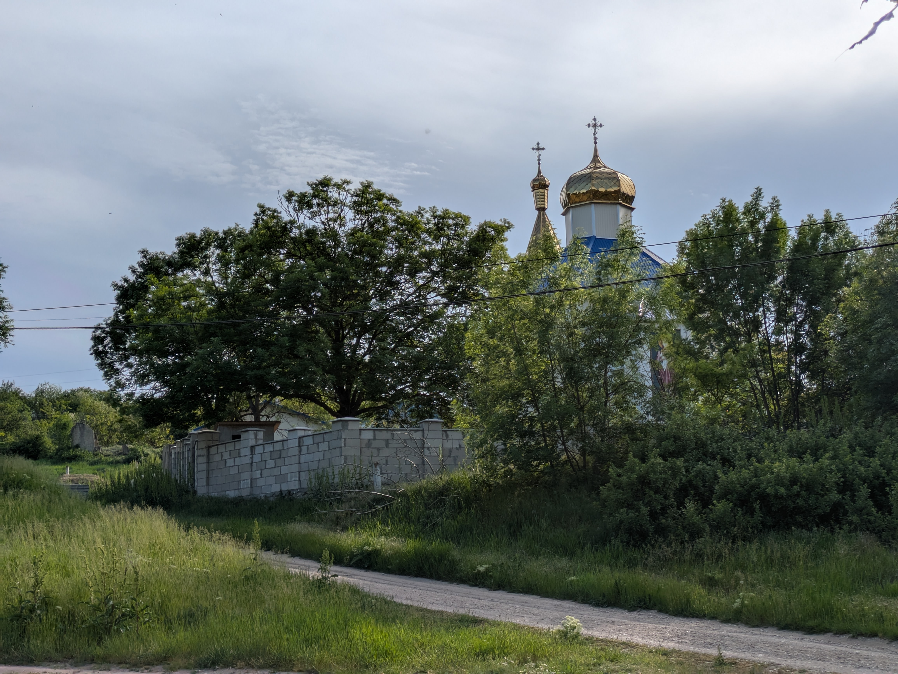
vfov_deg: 28.6
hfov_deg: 37.5
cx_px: 449
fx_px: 1324
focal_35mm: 51
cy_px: 337
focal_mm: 5.43
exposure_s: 1/5714
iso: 50
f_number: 1.89
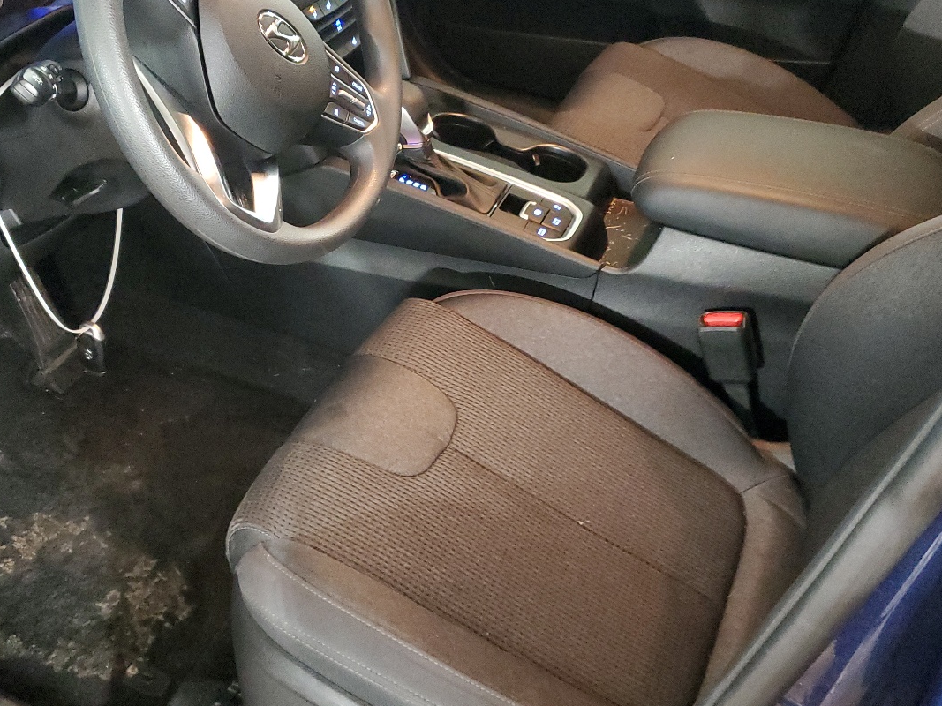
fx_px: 1061
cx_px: 426
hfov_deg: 47.8
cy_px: 274
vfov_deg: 36.6
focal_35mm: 39
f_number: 1.5
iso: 689
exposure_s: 1/15
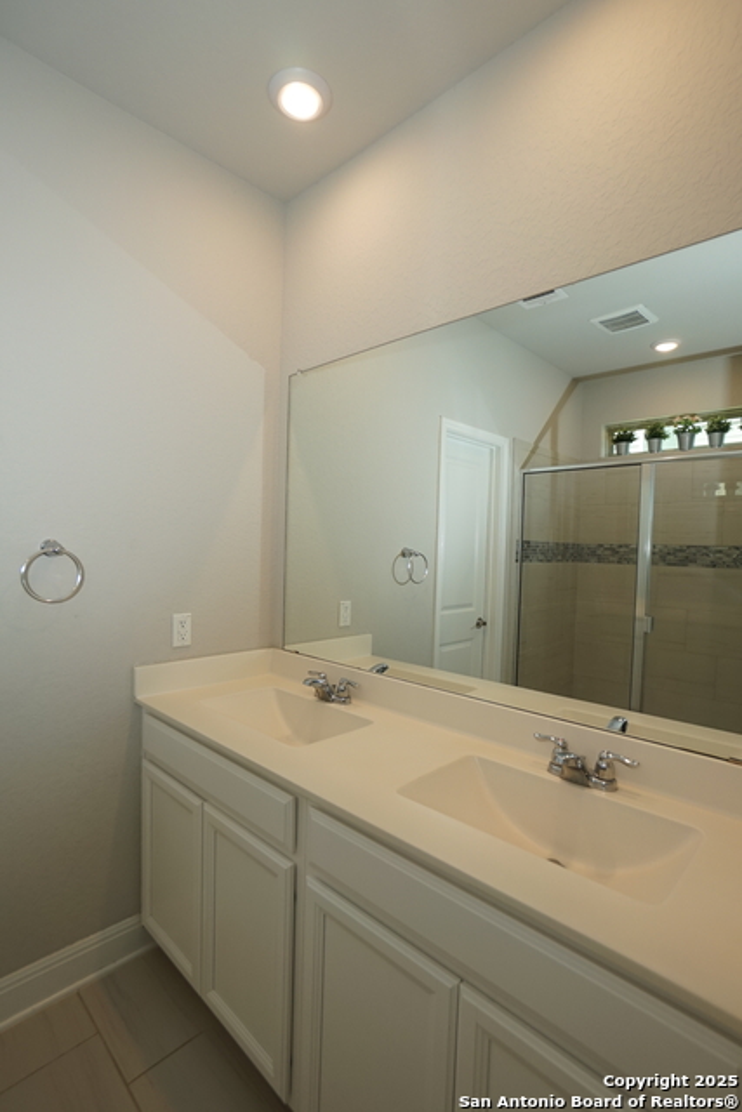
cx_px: 371
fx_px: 494
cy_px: 556
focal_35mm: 16
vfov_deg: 96.7
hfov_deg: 73.8
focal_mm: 11
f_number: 4
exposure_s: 1/160
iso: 250
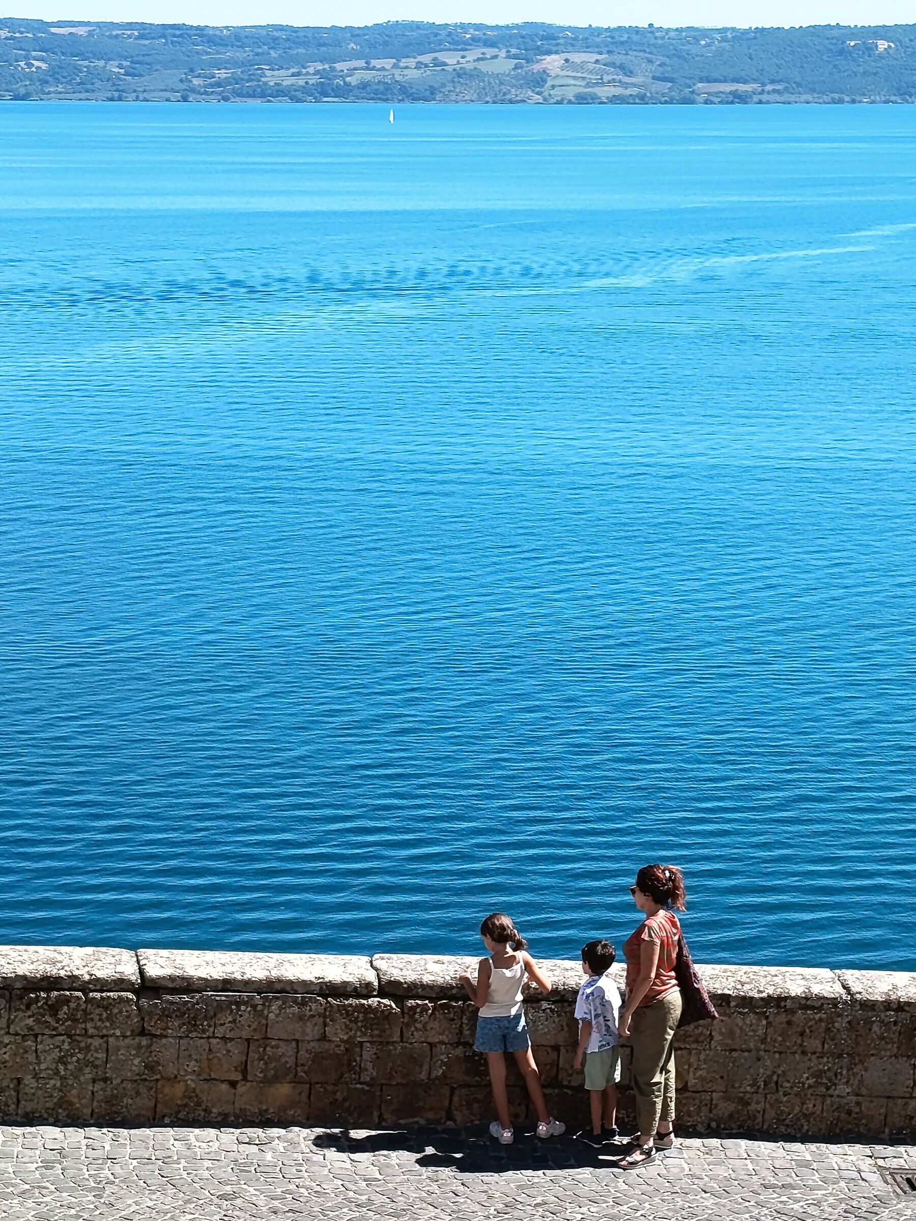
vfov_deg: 27.0
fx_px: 2540
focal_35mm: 72
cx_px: 458
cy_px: 610
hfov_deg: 20.4
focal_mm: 5.27
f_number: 1.7
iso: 53
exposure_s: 1/422
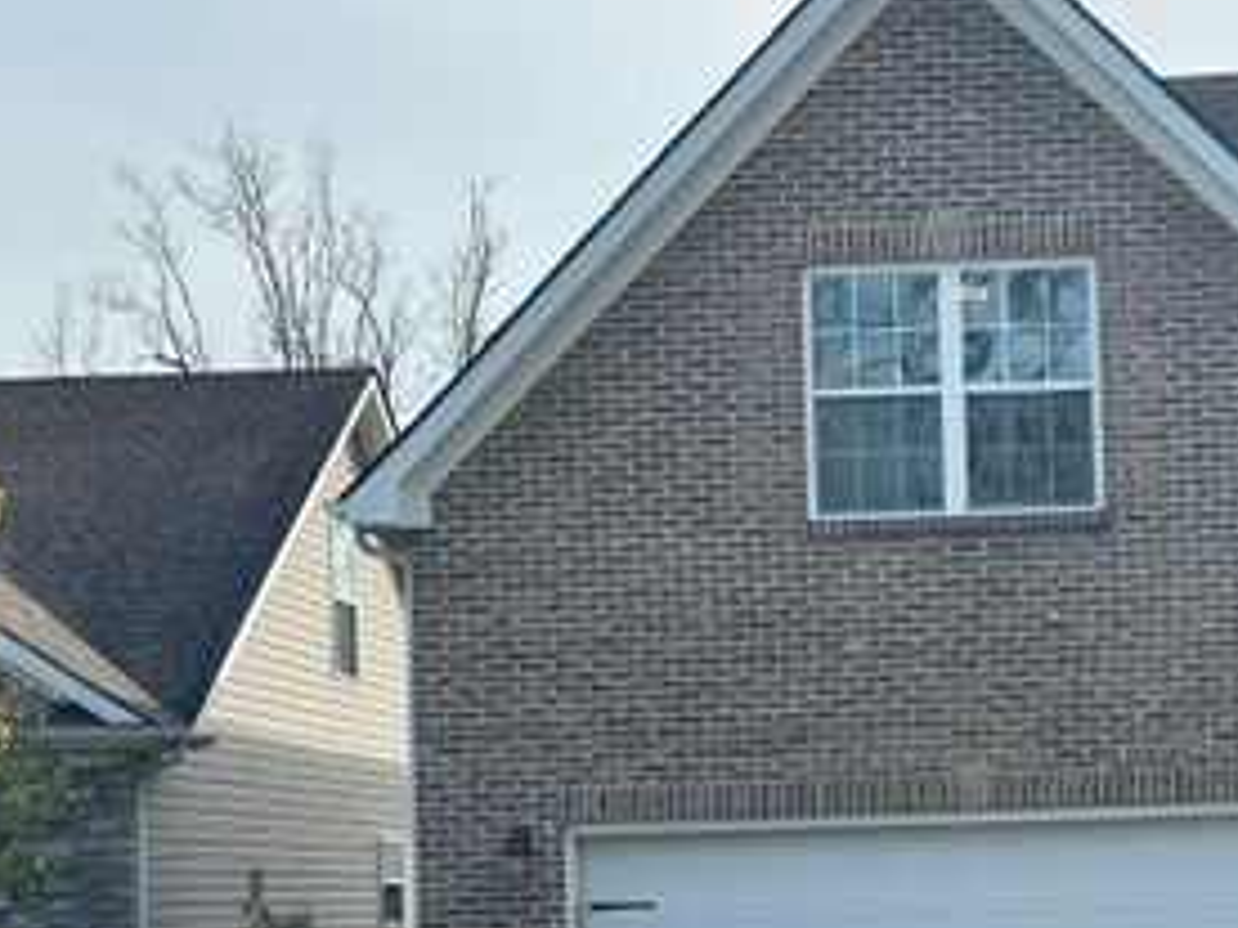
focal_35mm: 87
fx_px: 3111
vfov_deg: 16.9
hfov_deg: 22.1
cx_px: 1068
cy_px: 693
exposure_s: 1/2070
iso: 64
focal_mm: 6.86
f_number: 1.78
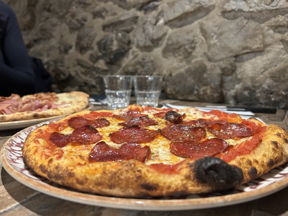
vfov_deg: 53.1
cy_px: 108
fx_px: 216
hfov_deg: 67.3
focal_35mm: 26
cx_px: 144
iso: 400
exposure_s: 1/50
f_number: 1.5
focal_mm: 5.7
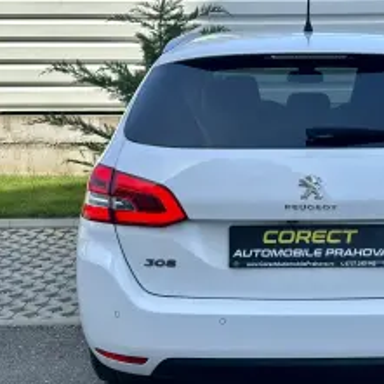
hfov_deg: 24.6
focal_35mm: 69
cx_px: 306
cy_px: 219
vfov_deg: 25.0
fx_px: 866
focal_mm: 6.86
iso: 64
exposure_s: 1/1695
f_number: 1.78
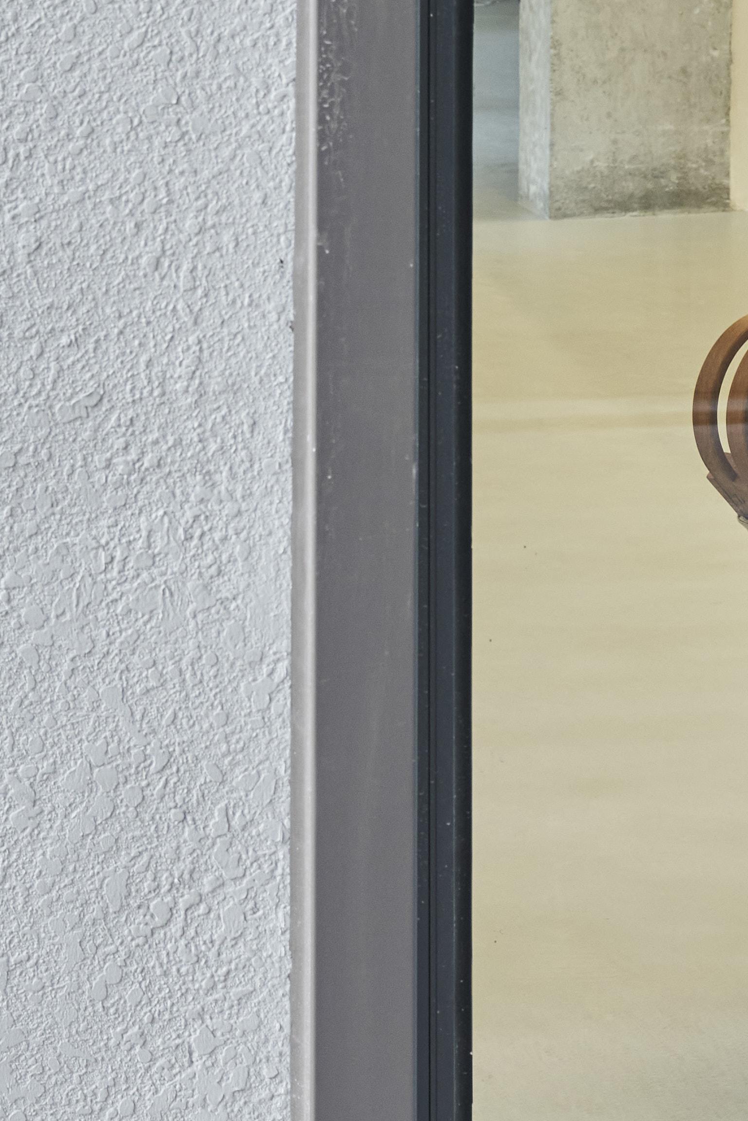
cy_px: -291
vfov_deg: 13.9
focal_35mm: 142
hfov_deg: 9.2
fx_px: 4425
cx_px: 1322
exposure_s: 1/8
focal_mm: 35
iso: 400
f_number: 5.6
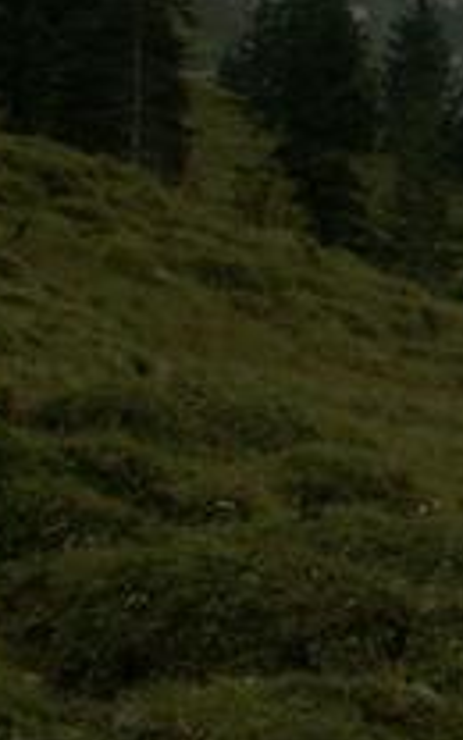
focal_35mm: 114
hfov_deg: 10.4
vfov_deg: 18.1
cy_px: 153
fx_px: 2302
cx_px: 976
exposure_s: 1/200
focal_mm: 5.86
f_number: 6.3
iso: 50
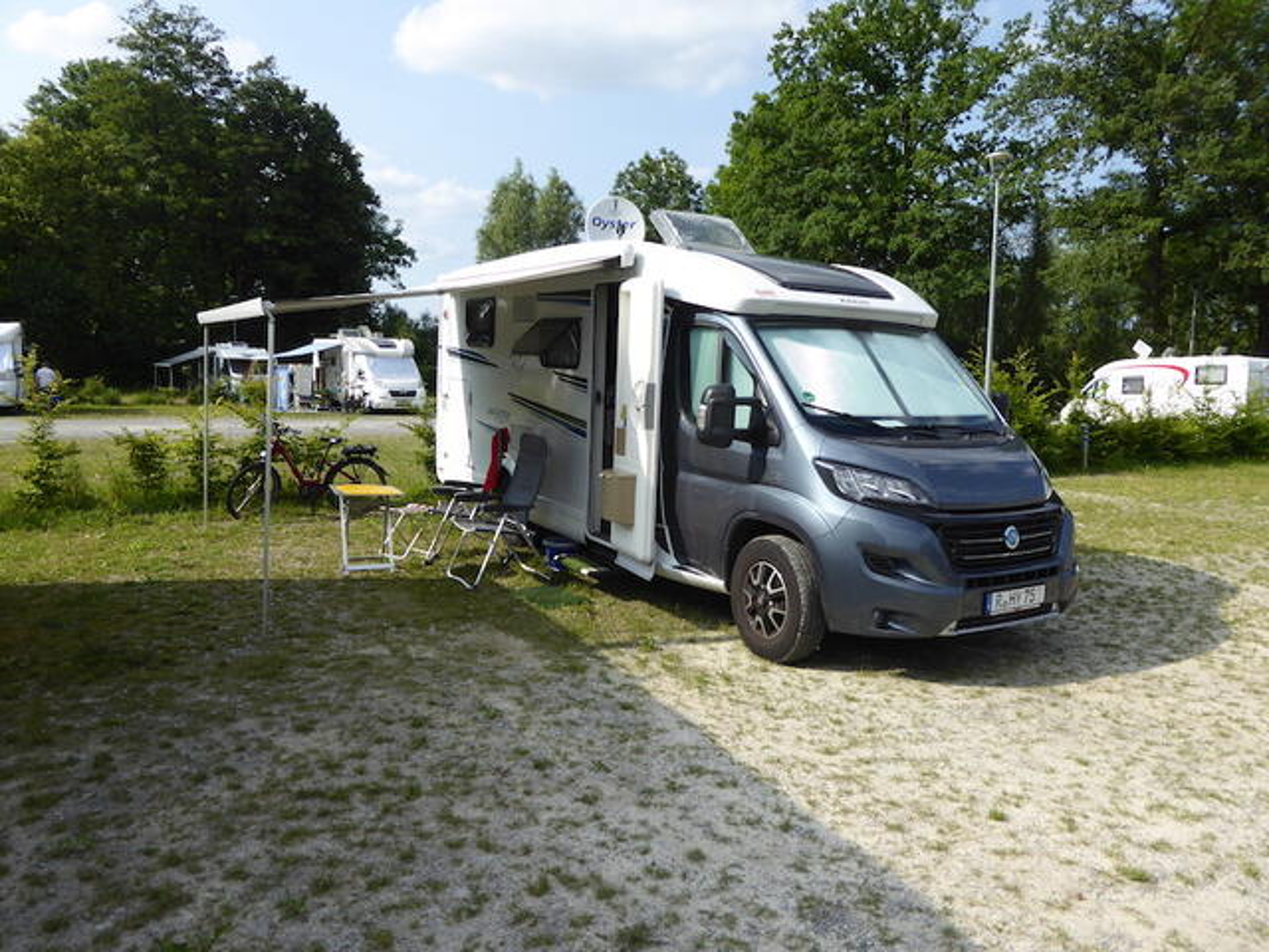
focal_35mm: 25
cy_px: 476
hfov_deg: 69.4
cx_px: 634
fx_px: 916
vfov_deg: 54.9
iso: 100
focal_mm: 4.3
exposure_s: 1/800
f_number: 3.3
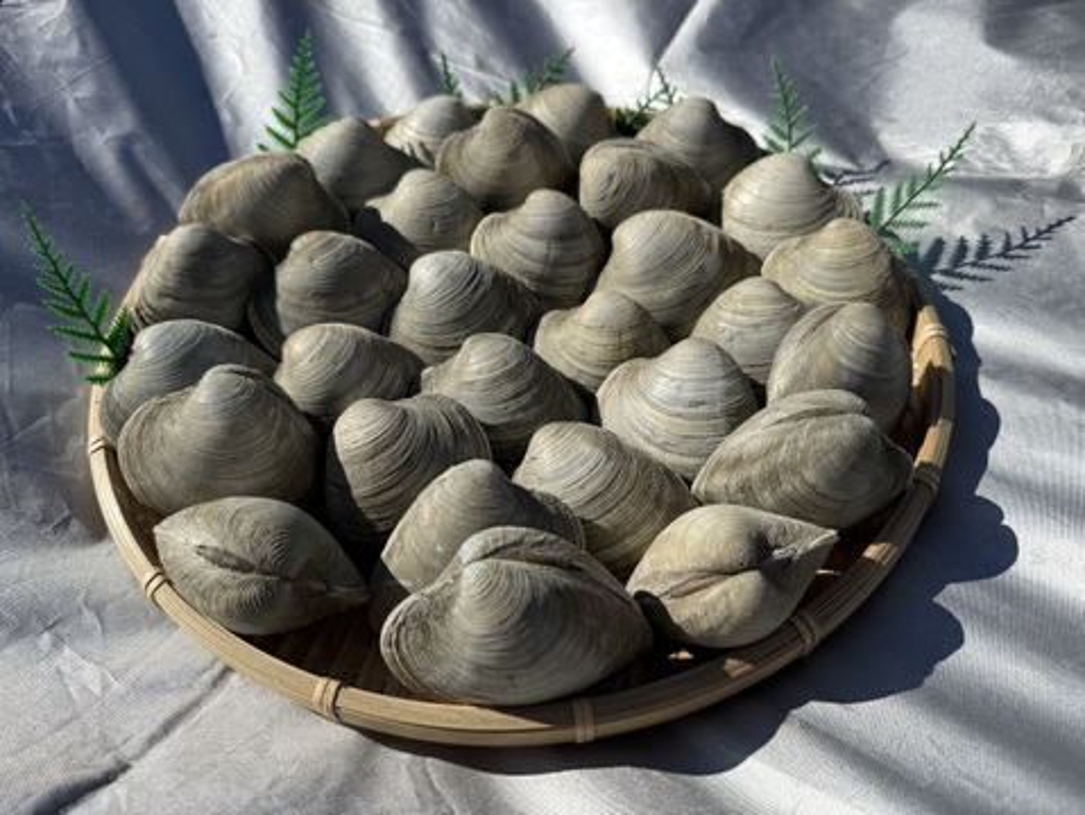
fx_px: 753
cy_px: 408
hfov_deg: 71.6
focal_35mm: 24
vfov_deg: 56.9
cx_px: 542
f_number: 1.78
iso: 80
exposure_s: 1/7353
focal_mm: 6.76
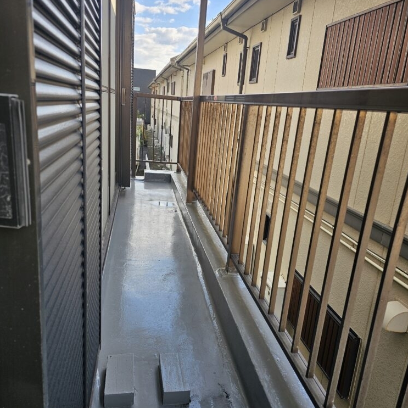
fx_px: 373
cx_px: 201
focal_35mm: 28
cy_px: 212
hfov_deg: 57.3
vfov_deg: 57.3
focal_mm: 6.3
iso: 10
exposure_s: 1/208
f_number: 1.7
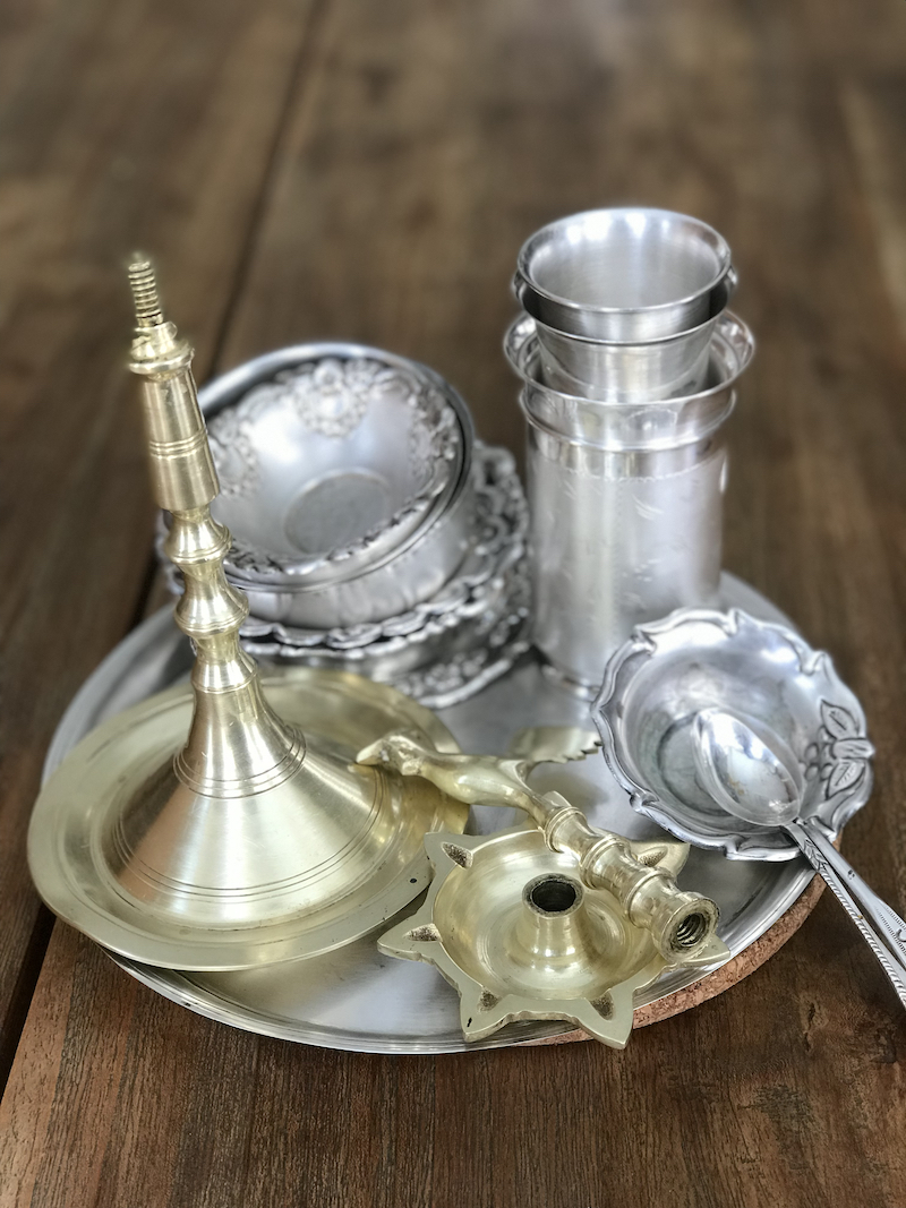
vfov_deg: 33.8
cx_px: 453
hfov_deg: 25.7
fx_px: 1990
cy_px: 604
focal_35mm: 57
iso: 64
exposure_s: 1/50
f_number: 2.8
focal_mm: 6.6
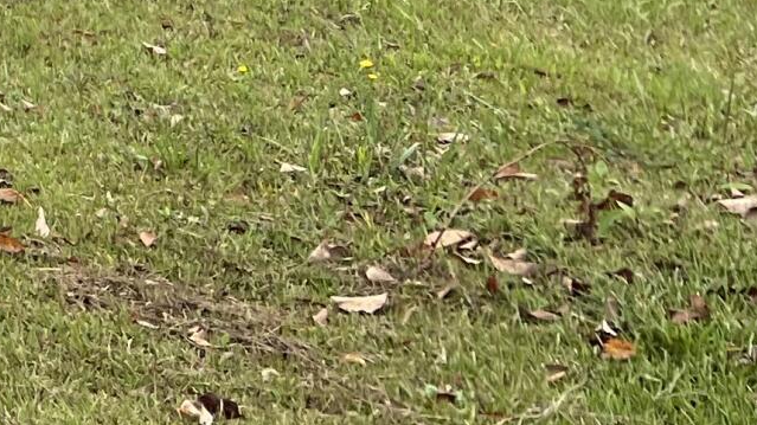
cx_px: -871
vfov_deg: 8.2
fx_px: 2669
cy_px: -703
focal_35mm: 133
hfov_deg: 13.3
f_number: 1.5
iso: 50
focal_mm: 5.7
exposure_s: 1/452
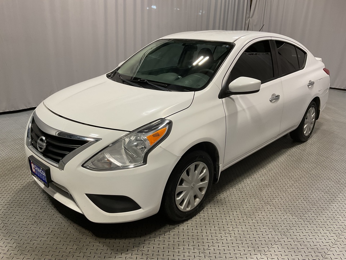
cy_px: 130
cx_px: 173
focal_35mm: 29
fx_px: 290
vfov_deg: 48.2
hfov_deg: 61.7
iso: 40
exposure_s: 1/100
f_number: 1.8
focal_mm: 3
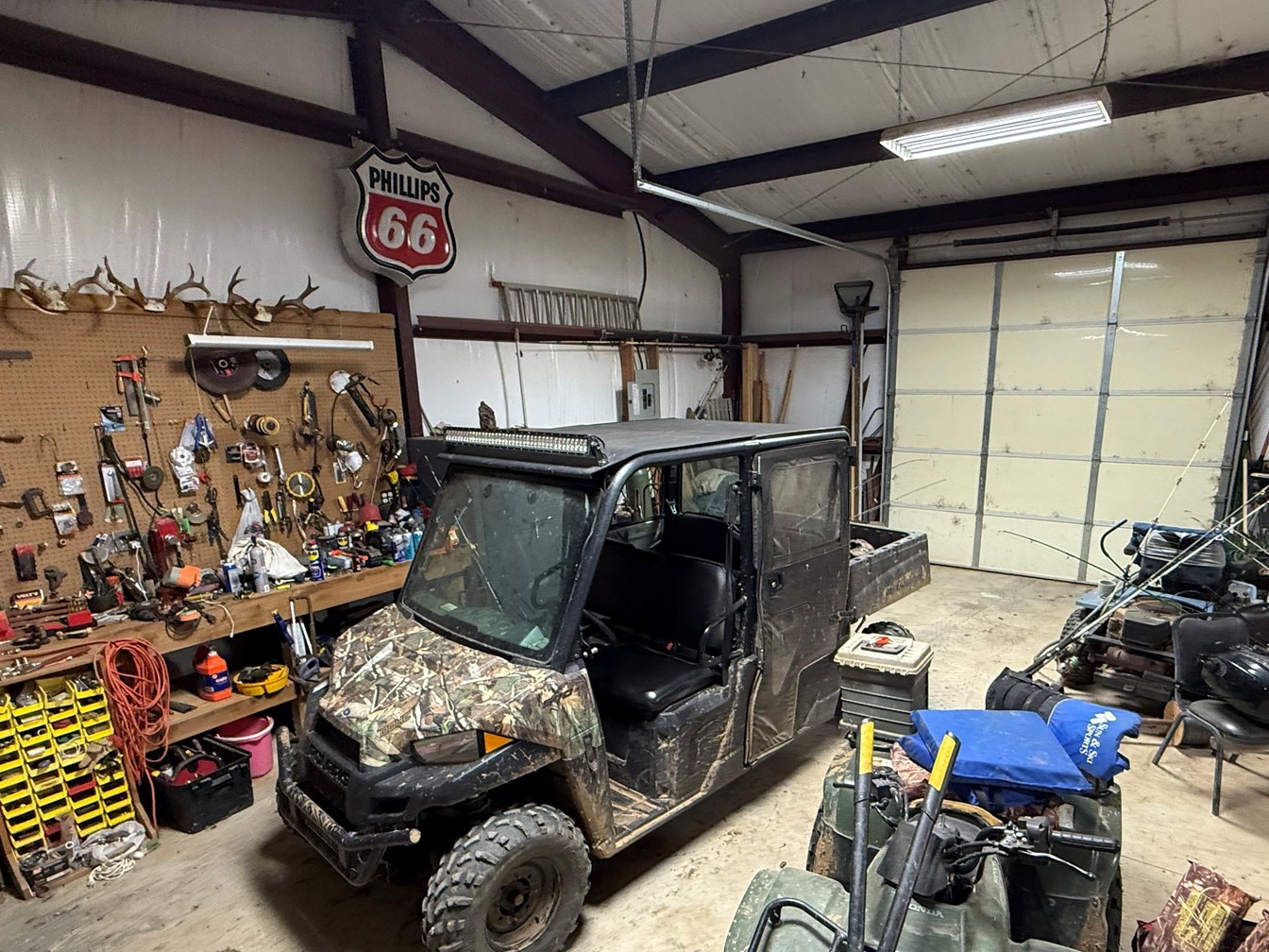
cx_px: 716
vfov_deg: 65.5
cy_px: 557
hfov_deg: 81.3
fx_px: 733
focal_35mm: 20
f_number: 2.2
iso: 320
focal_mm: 2.22
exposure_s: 1/120
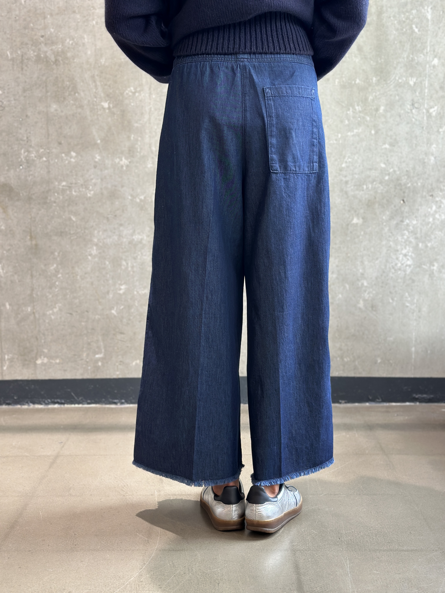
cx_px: 222
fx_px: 823
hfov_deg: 30.3
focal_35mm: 48
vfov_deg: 39.7
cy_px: 296
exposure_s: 1/84
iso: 125
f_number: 1.78
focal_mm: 6.86
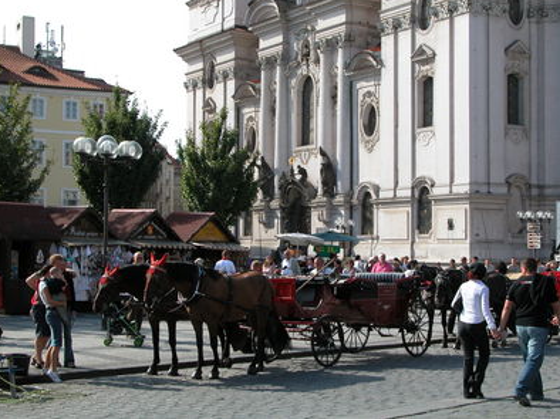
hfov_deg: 30.7
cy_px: 207
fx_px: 1019
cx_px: 279
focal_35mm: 63
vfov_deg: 23.3
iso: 100
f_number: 5.7
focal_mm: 15.7
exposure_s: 1/263
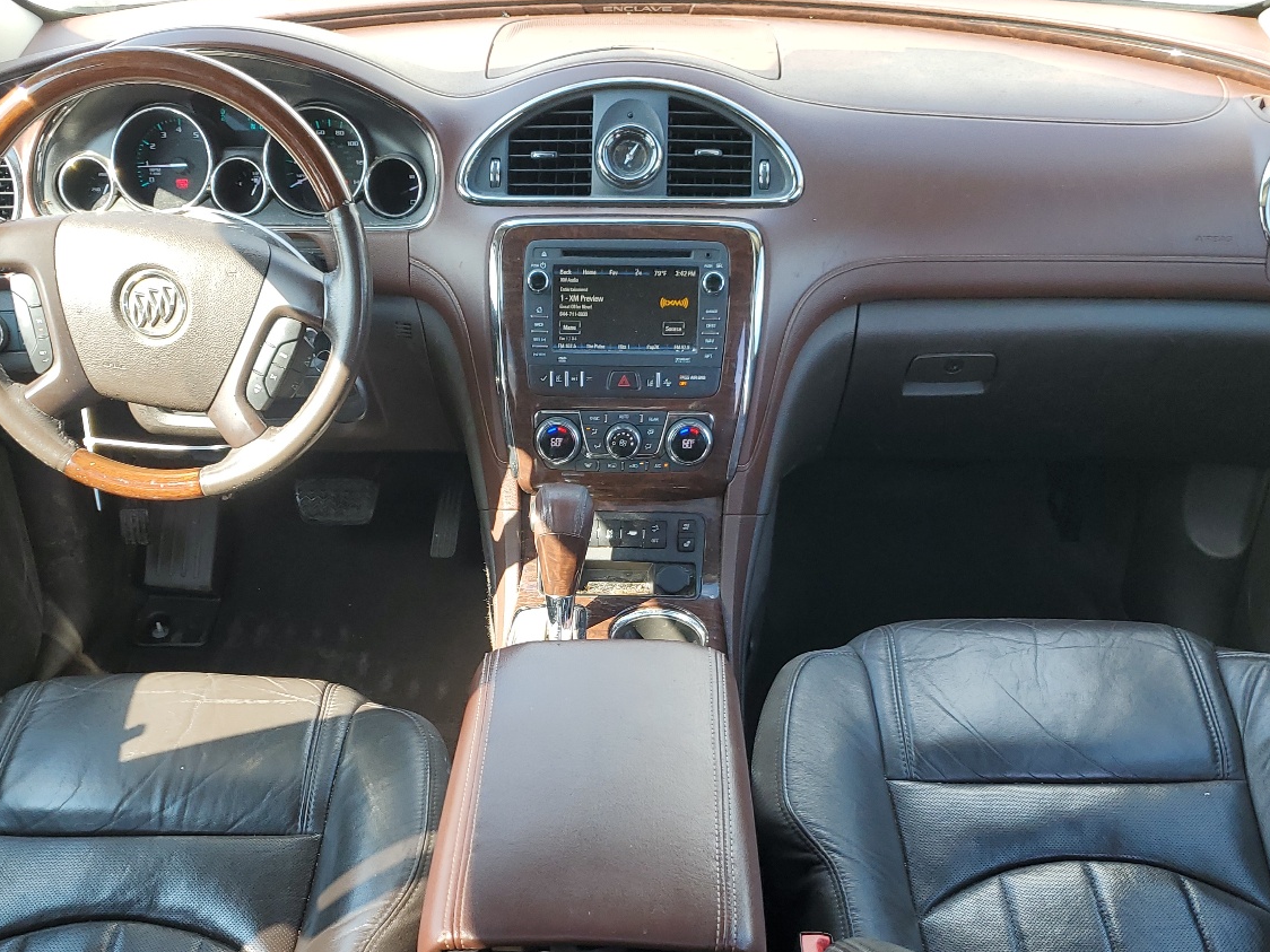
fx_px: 1357
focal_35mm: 37
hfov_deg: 50.1
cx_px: 574
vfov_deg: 38.1
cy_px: 652
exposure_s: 1/189
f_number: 1.5
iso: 50
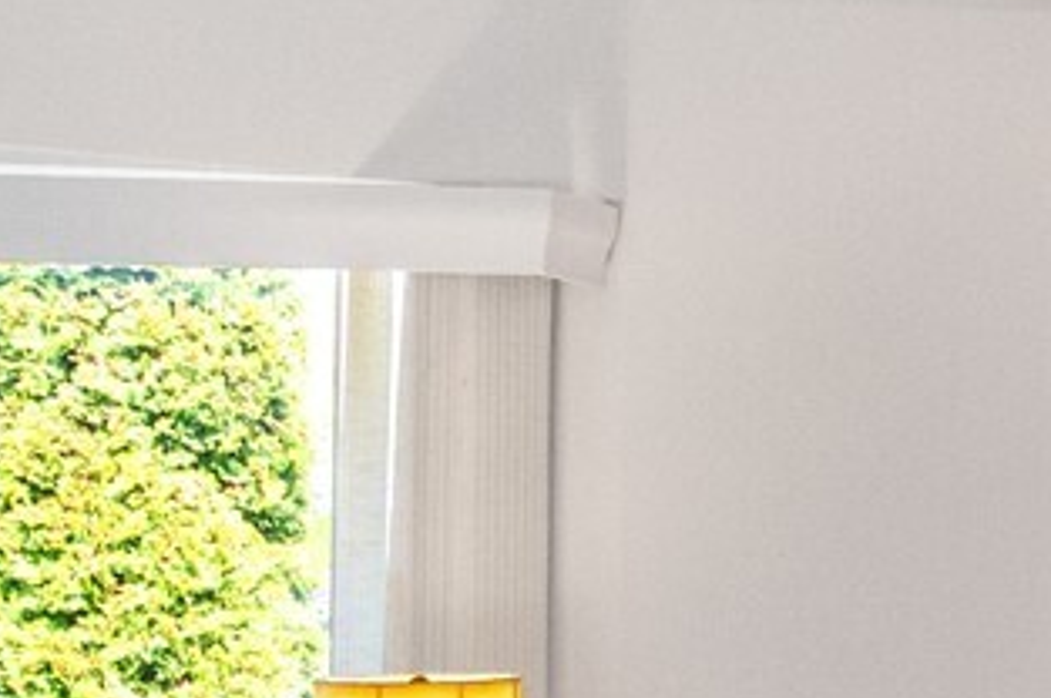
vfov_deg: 17.9
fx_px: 2216
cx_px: 2404
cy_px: 411
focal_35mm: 76
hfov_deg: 15.9
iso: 1600
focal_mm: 14
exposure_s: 1/250
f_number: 8
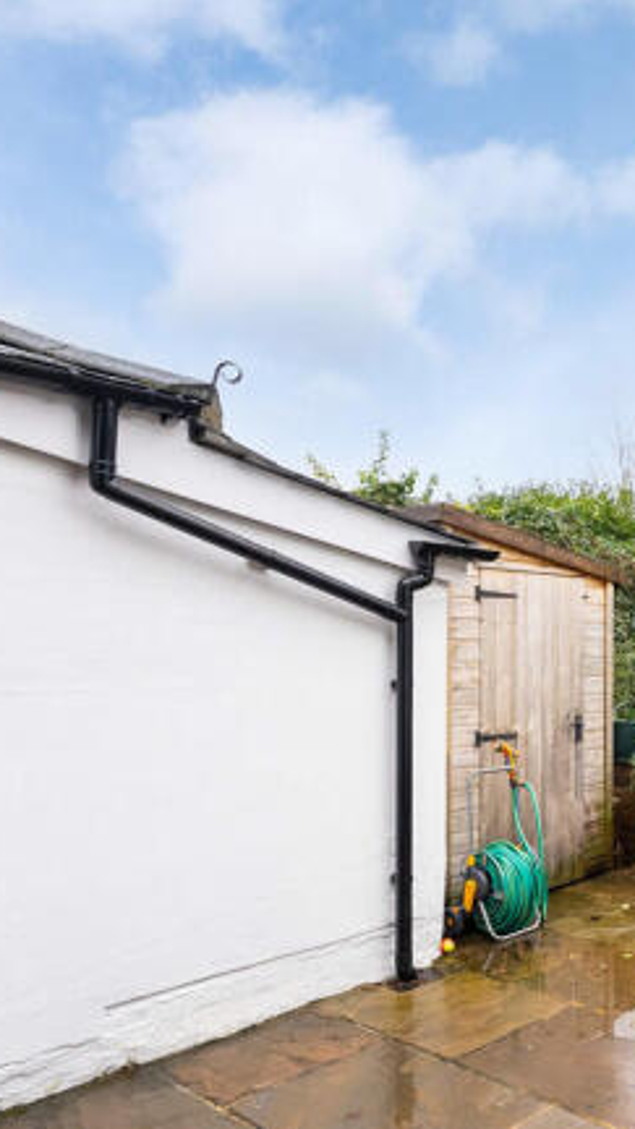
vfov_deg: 68.3
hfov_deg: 34.0
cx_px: 755
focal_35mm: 28
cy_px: 568
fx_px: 832
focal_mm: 17.5
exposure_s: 1/400
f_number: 7.1
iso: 2000
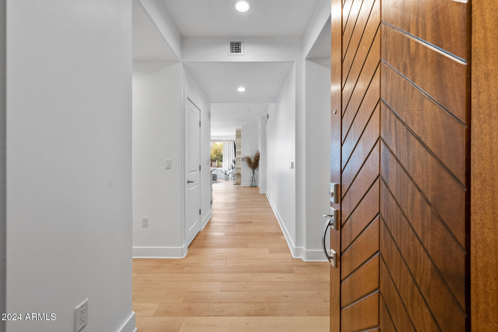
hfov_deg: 100.4
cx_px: 249
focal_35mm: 15
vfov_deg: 77.4
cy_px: 166
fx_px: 208
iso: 2500
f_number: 8
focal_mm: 15
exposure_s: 1/30
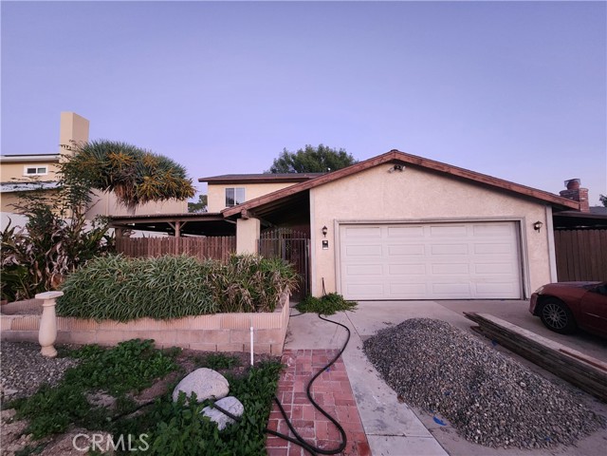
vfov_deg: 89.9
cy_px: 228
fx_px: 228
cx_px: 304
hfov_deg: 106.2
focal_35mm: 13
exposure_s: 1/30
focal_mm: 2.2
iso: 500
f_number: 2.2
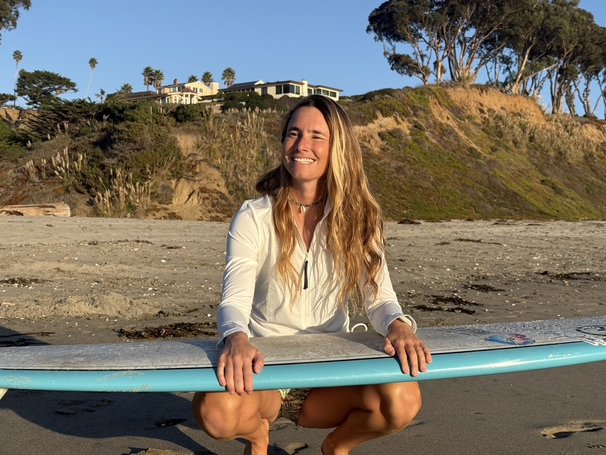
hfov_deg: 36.2
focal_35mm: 53
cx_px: 282
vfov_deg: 27.5
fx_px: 928
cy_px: 246
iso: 64
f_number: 1.78
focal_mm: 6.76
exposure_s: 1/4587
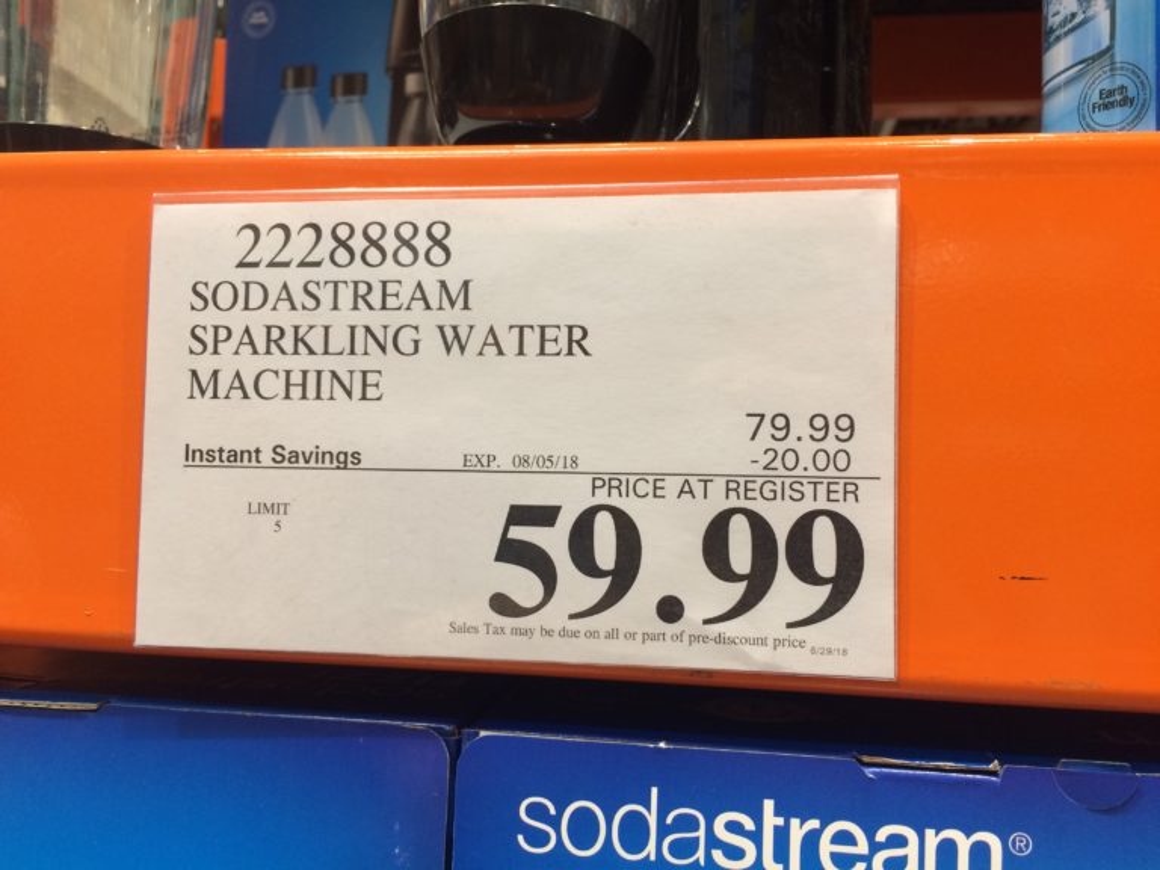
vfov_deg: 48.2
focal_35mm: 29
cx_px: 580
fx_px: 972
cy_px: 435
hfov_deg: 61.7
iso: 80
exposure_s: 1/30
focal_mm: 4.15
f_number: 2.2
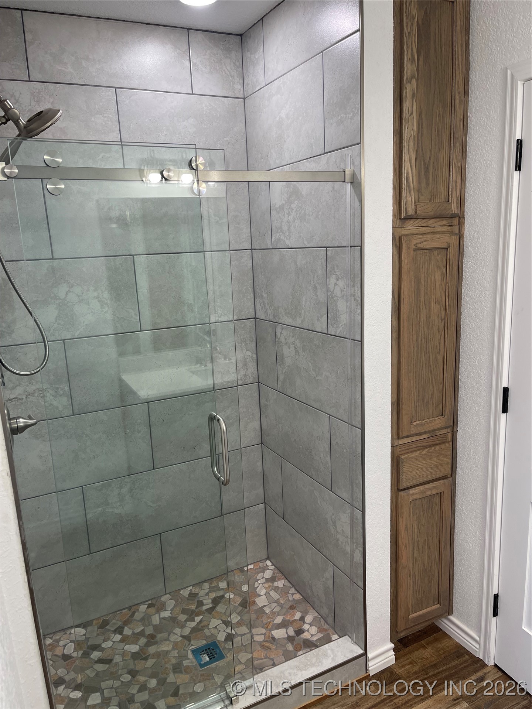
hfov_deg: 54.9
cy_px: 354
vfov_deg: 69.4
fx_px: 512
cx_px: 266
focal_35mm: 25
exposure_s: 1/120
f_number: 1.6
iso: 80
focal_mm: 5.1
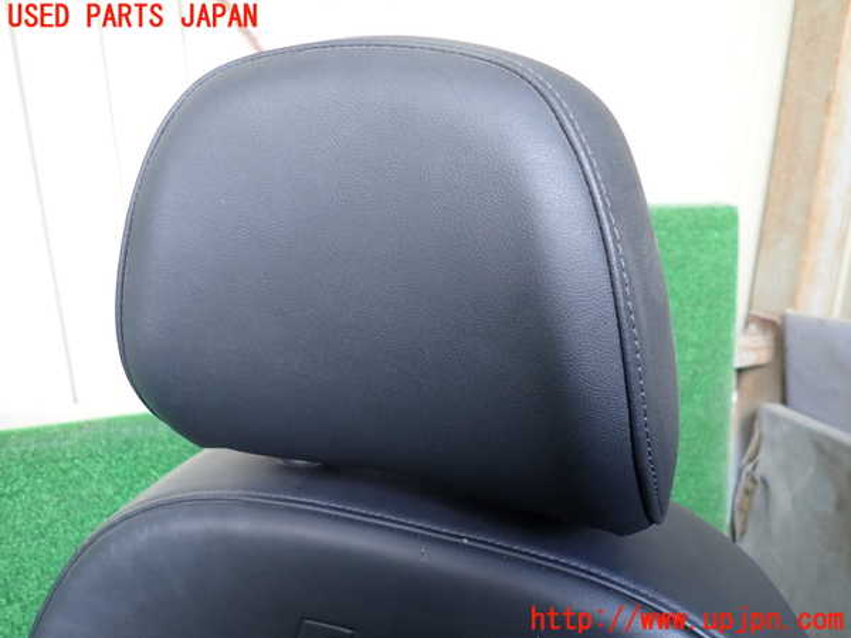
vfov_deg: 54.9
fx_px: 615
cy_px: 319
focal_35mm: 25
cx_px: 426
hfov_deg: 69.4
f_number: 2
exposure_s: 1/60
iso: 200
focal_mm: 4.5
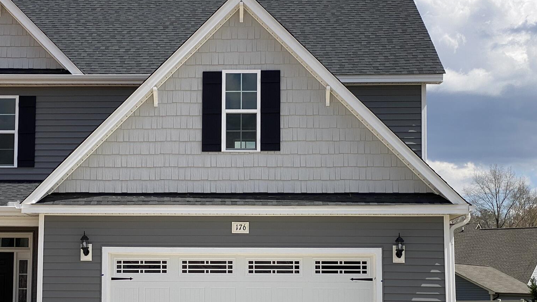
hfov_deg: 27.7
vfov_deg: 15.8
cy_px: 209
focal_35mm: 76
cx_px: 178
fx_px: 1082
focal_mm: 6
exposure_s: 1/2817
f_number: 2
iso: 20
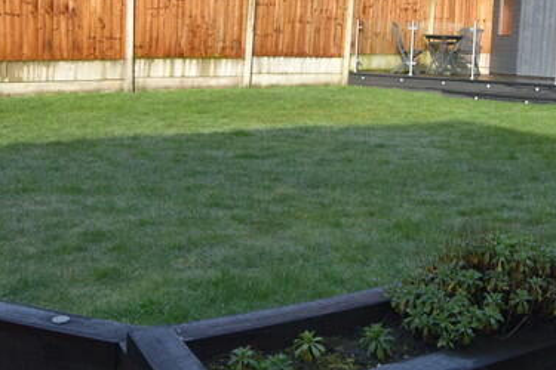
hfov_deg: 47.3
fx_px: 633
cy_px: 85
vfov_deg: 31.9
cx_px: 307
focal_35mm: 41
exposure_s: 1/250
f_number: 6.3
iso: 200
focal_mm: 10
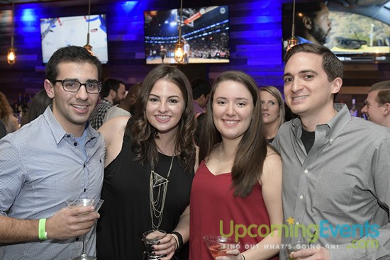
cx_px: 195
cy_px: 130
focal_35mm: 48
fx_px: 520
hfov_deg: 41.1
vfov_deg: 28.1
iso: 2000
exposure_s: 1/100
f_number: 4
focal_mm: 32
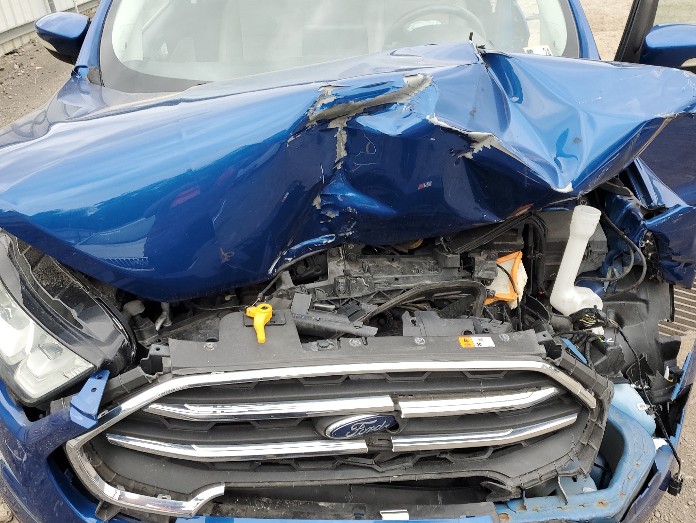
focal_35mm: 29
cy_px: 284
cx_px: 349
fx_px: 583
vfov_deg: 48.2
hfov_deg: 61.7
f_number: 1.5
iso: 50
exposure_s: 1/127
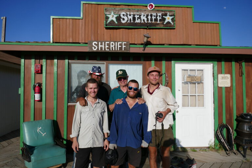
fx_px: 175
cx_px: 126
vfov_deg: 51.3
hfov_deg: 71.5
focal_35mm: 25
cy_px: 84
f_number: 2.8
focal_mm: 9.1
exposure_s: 1/3200
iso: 125
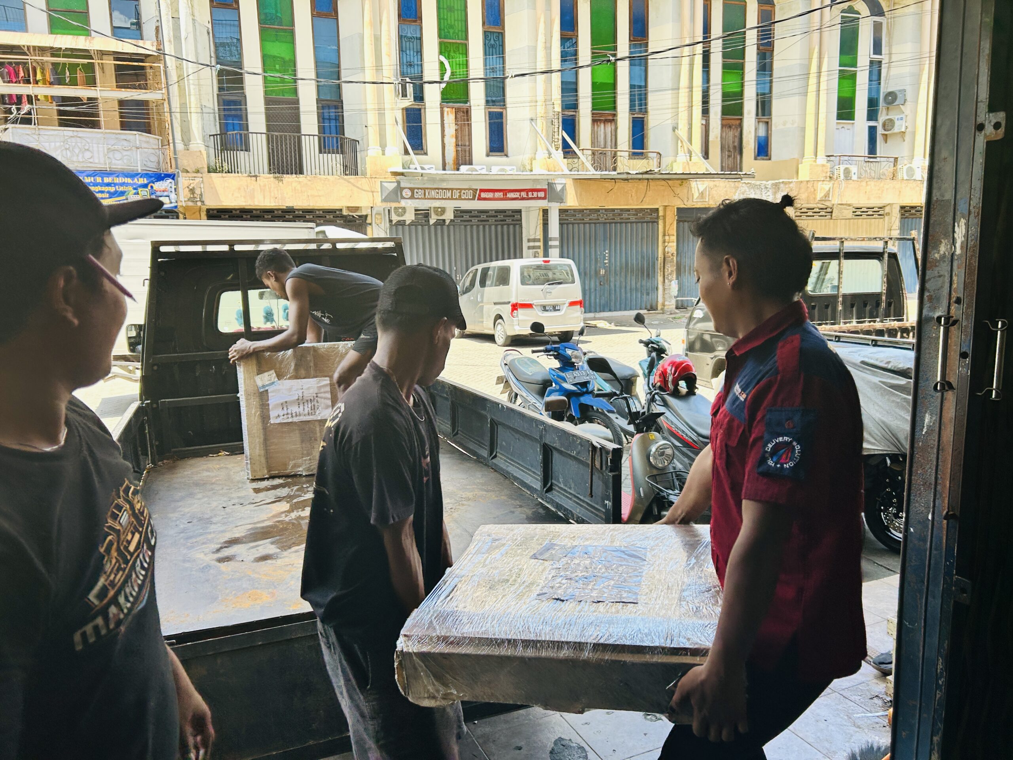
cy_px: 380
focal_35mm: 26
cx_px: 506
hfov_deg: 67.3
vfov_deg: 53.1
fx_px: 761
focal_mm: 5.7
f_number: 1.5
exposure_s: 1/398
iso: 50
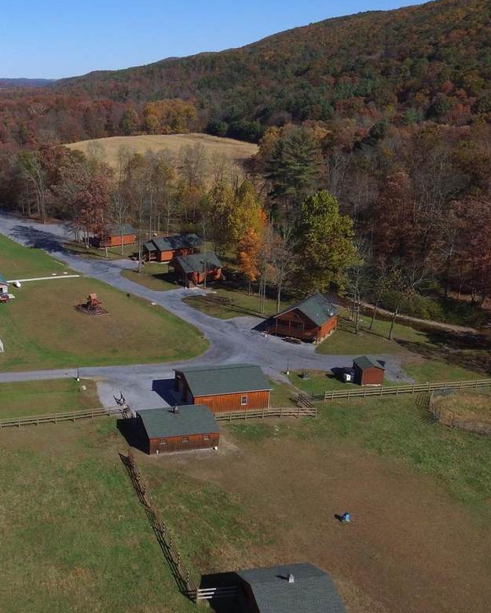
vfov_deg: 55.6
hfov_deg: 42.3
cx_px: 57
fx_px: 581
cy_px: 318
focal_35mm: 32
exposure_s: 1/1634
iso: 100
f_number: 2.8
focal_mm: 3.61
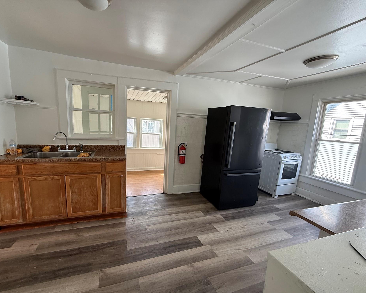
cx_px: 171
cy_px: 150
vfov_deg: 84.0
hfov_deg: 96.7
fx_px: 162
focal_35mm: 15
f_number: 2.2
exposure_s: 1/99
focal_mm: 2.22
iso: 80
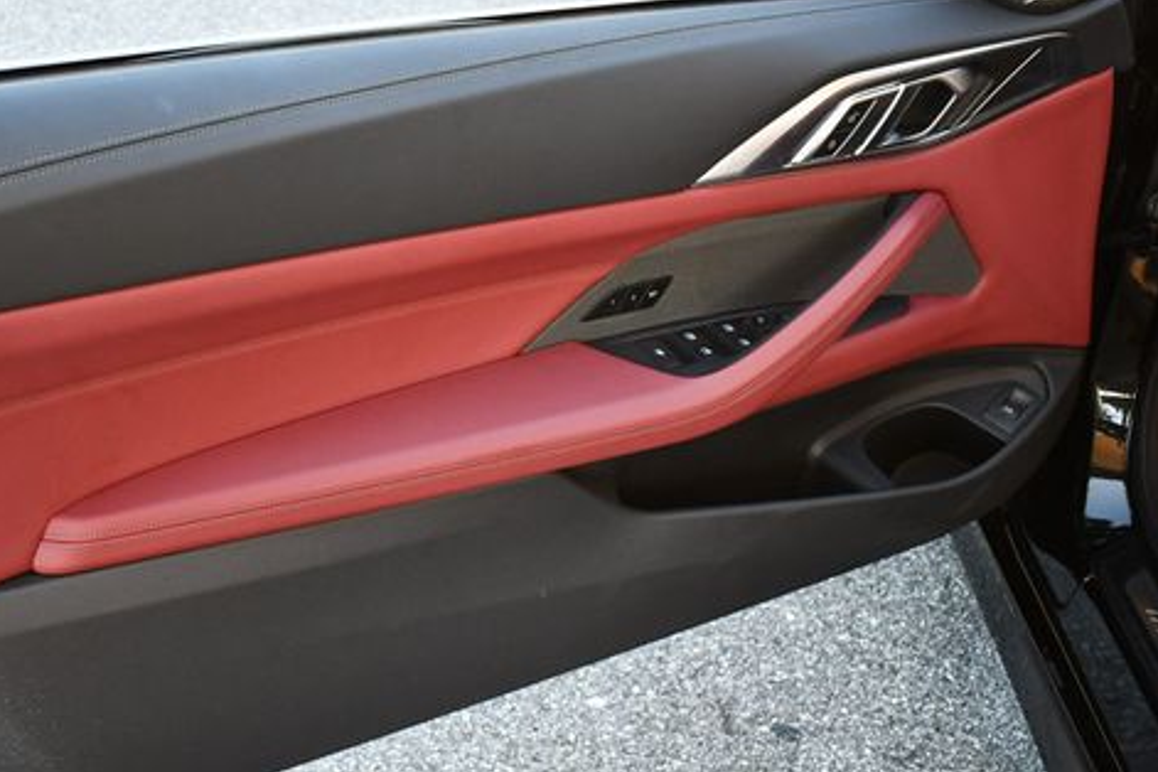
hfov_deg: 39.8
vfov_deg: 27.5
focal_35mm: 49
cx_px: 379
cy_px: 356
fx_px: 1576
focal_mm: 18
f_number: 3.5
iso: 450
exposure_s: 1/250
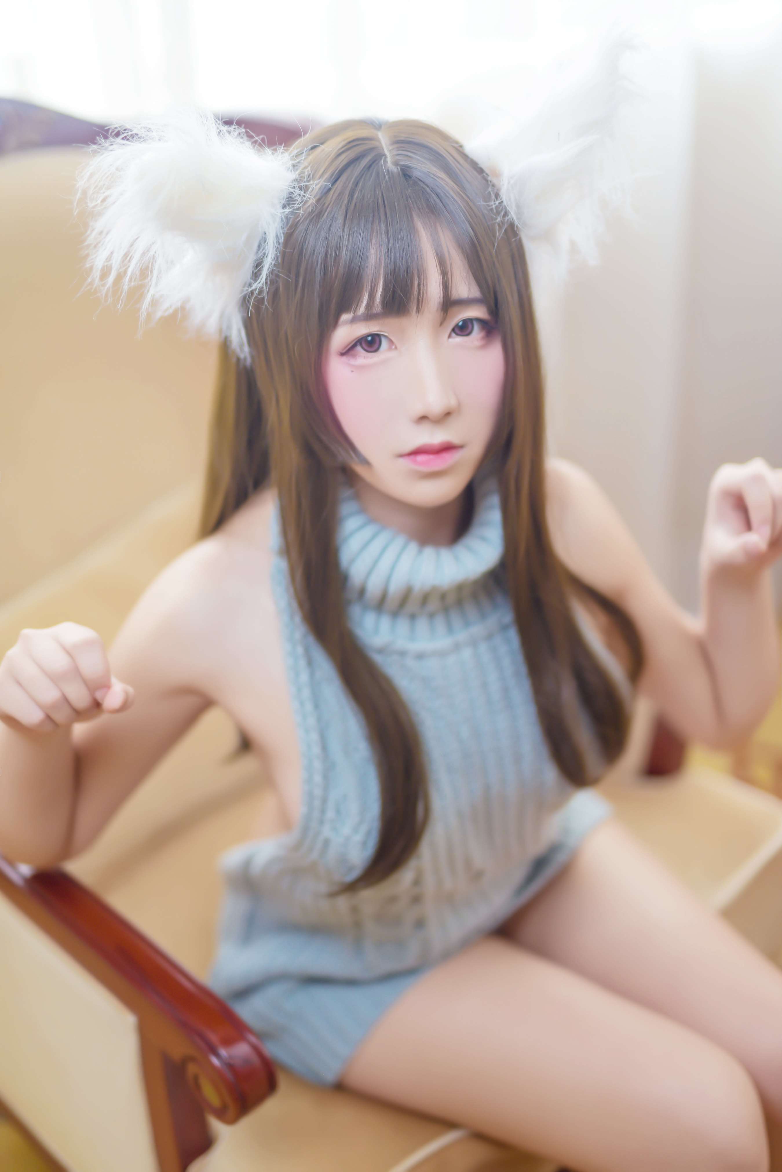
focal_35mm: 50
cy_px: 586
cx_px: 391
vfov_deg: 39.6
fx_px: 1628
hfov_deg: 27.0
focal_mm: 50
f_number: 1.4
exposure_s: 1/200
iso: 100
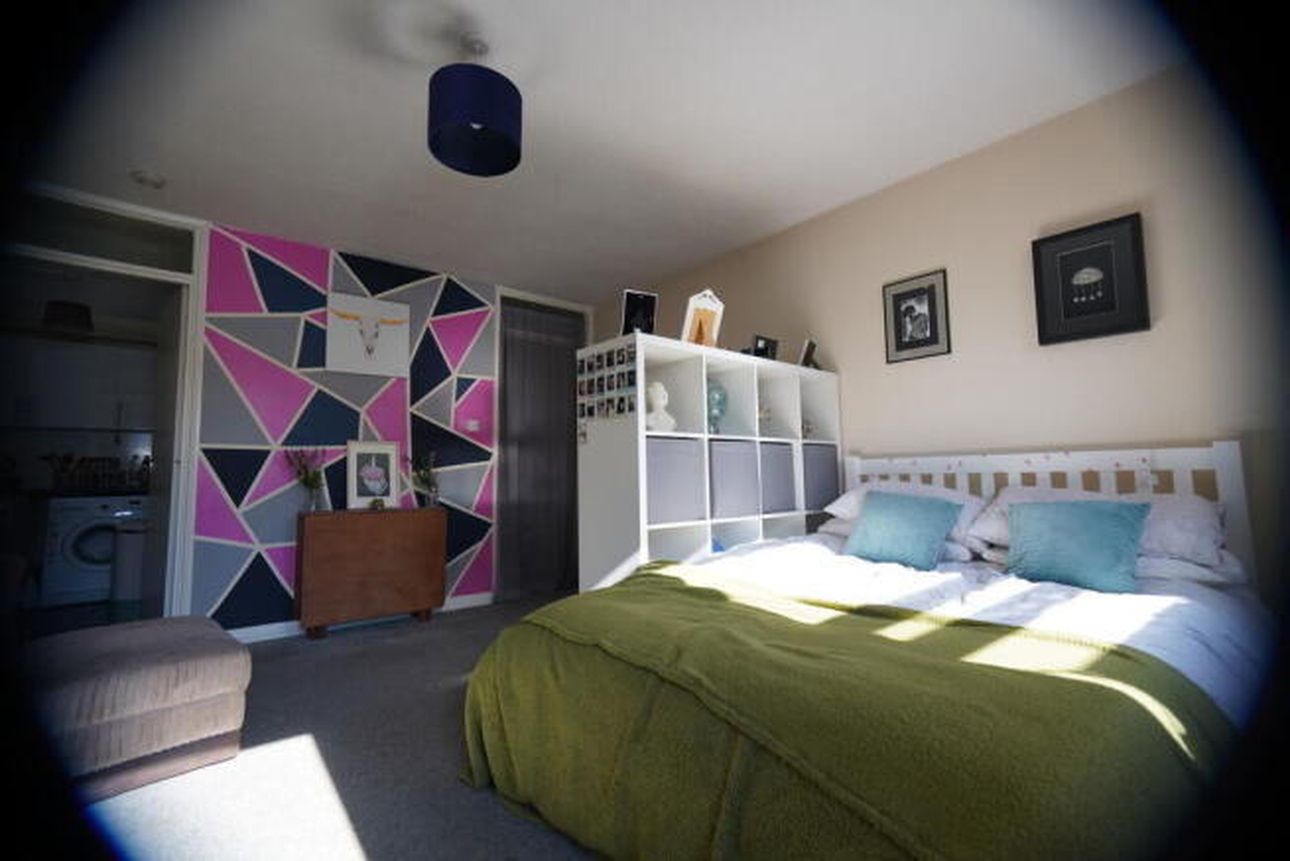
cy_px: 430
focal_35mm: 16
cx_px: 645
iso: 100
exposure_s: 1/60
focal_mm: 16
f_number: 4
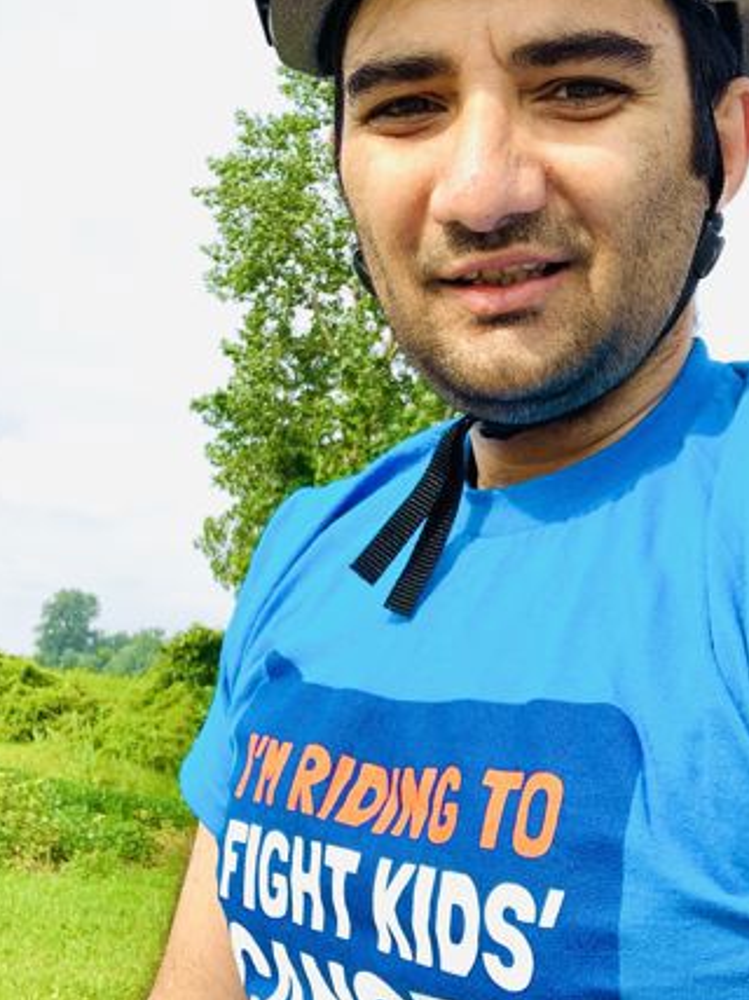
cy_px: 456
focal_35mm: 44
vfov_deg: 42.9
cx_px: 386
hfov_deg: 32.9
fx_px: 1270
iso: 16
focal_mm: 2.87
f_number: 2.2
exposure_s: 1/548
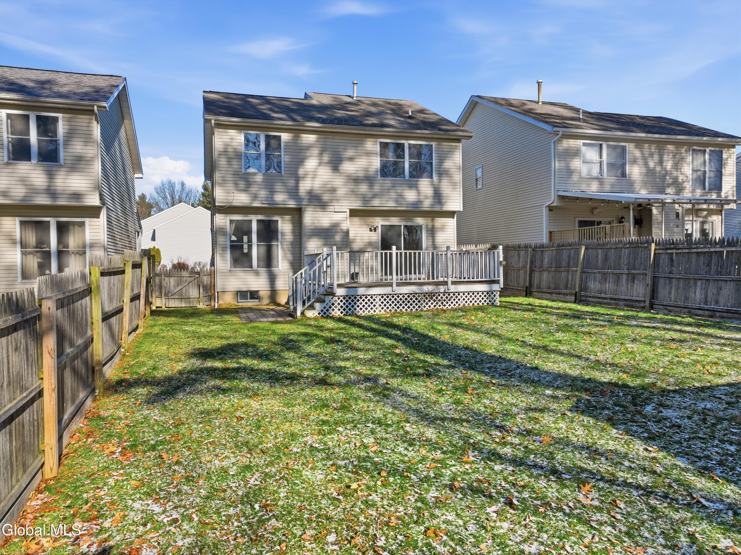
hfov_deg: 71.6
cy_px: 278
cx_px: 370
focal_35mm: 24
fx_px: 514
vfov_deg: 56.8
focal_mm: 12.3
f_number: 2.8
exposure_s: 1/3200
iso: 140
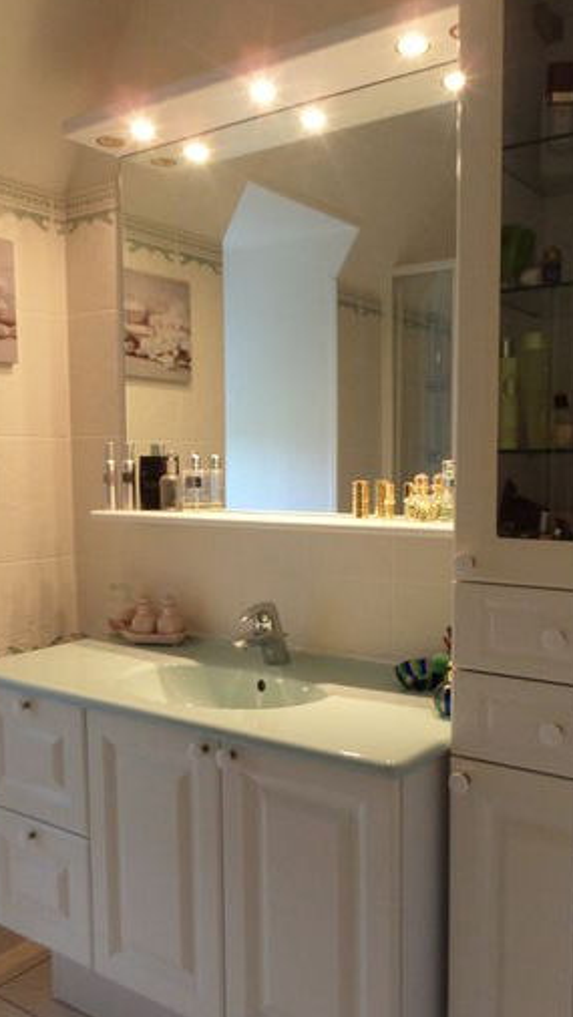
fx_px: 837
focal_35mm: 31
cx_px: 330
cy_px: 543
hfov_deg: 37.7
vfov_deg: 62.5
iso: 240
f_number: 3.2
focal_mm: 4
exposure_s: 1/20
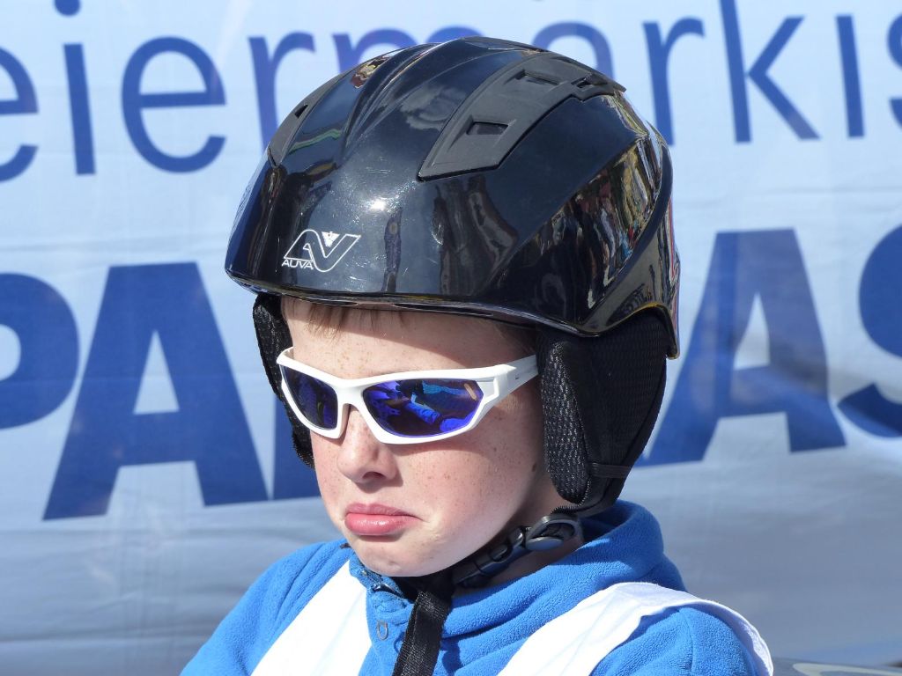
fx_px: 4847
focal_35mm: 186
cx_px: 451
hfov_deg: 10.6
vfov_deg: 8.0
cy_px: 338
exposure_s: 1/1000
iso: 160
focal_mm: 33.5
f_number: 4
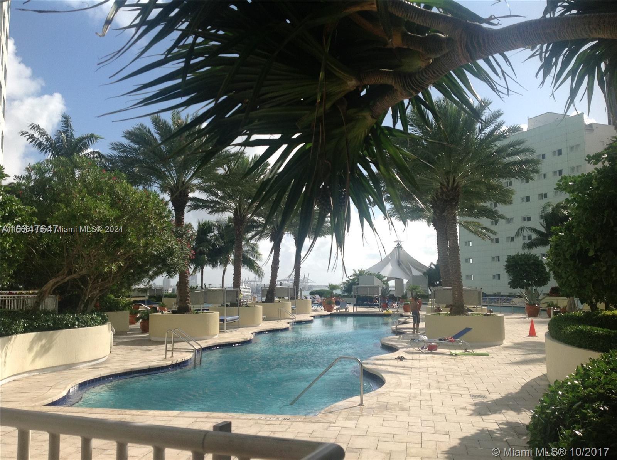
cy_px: 230
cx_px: 308
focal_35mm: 35
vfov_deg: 40.6
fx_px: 623
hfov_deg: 52.7
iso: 50
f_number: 2.4
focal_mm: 4.28
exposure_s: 1/2519
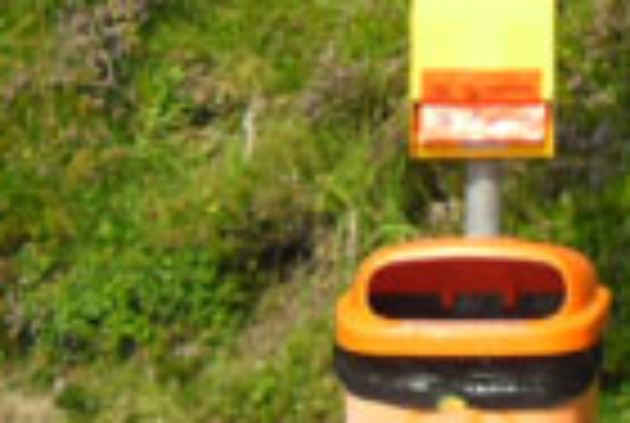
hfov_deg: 21.8
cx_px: 621
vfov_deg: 14.2
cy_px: -216
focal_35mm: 90
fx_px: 1578
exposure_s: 1/534
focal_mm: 4.9
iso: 80
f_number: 3.5
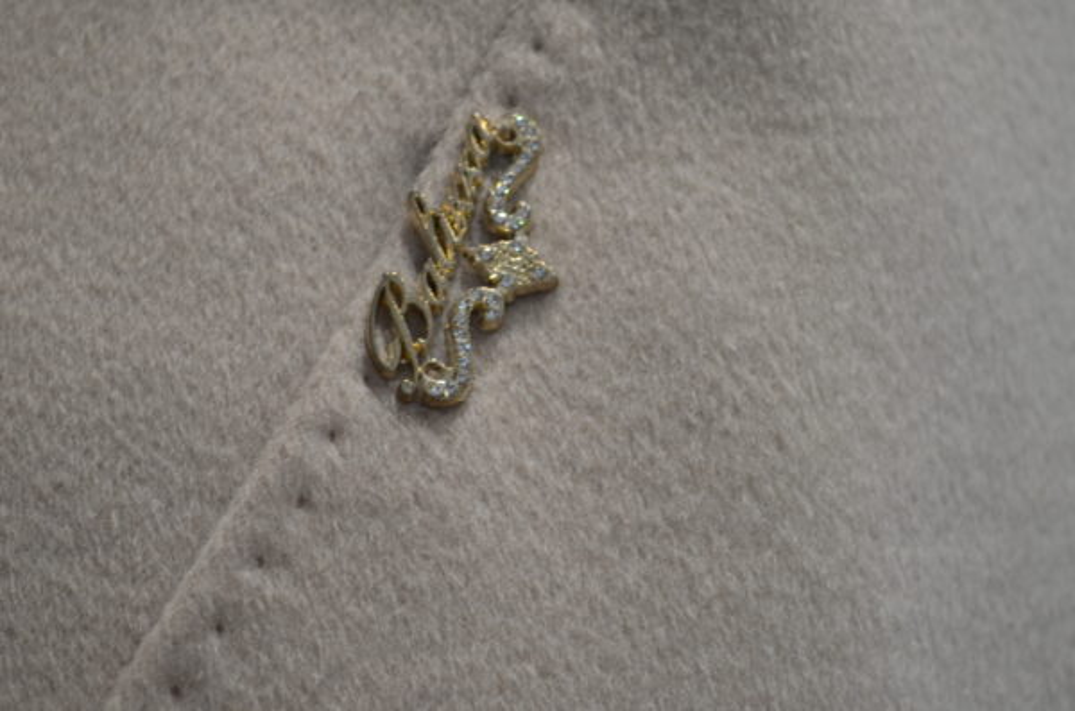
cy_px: 356
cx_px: 538
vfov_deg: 16.5
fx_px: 2458
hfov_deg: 24.7
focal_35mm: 82
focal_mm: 55
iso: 400
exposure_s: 1/60
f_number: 5.6
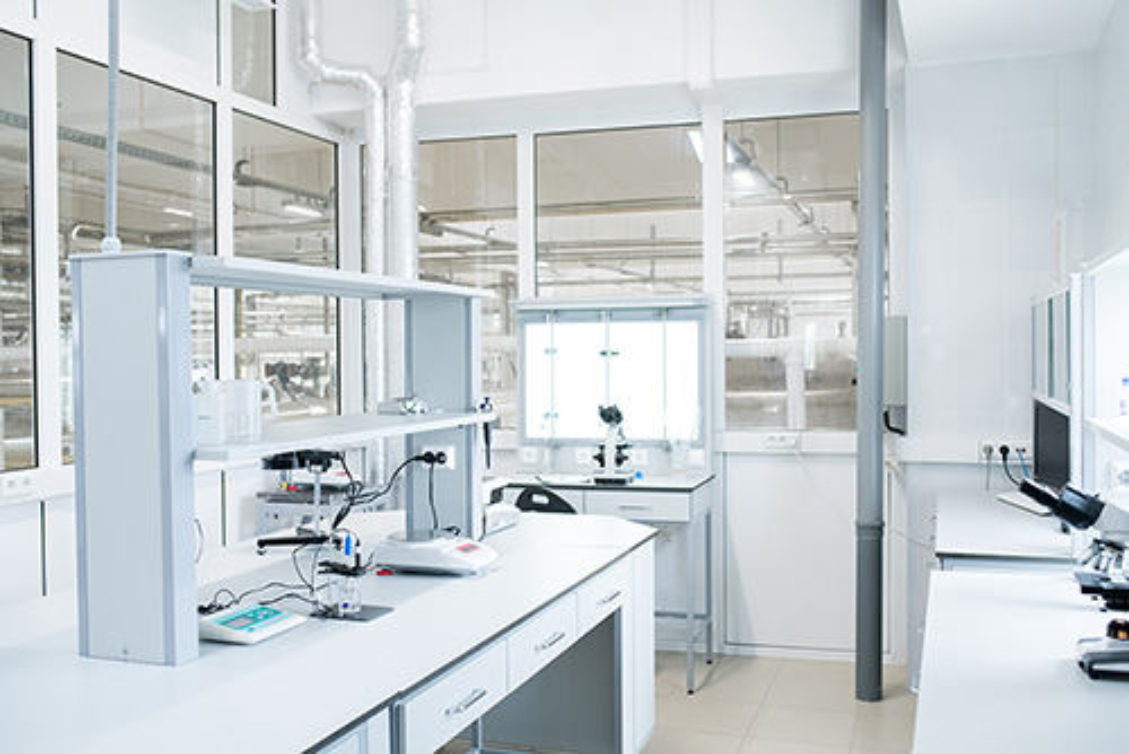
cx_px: 564
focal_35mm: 35
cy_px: 377
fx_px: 1098
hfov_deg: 54.4
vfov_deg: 37.9
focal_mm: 35
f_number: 4
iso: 800
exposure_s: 1/160
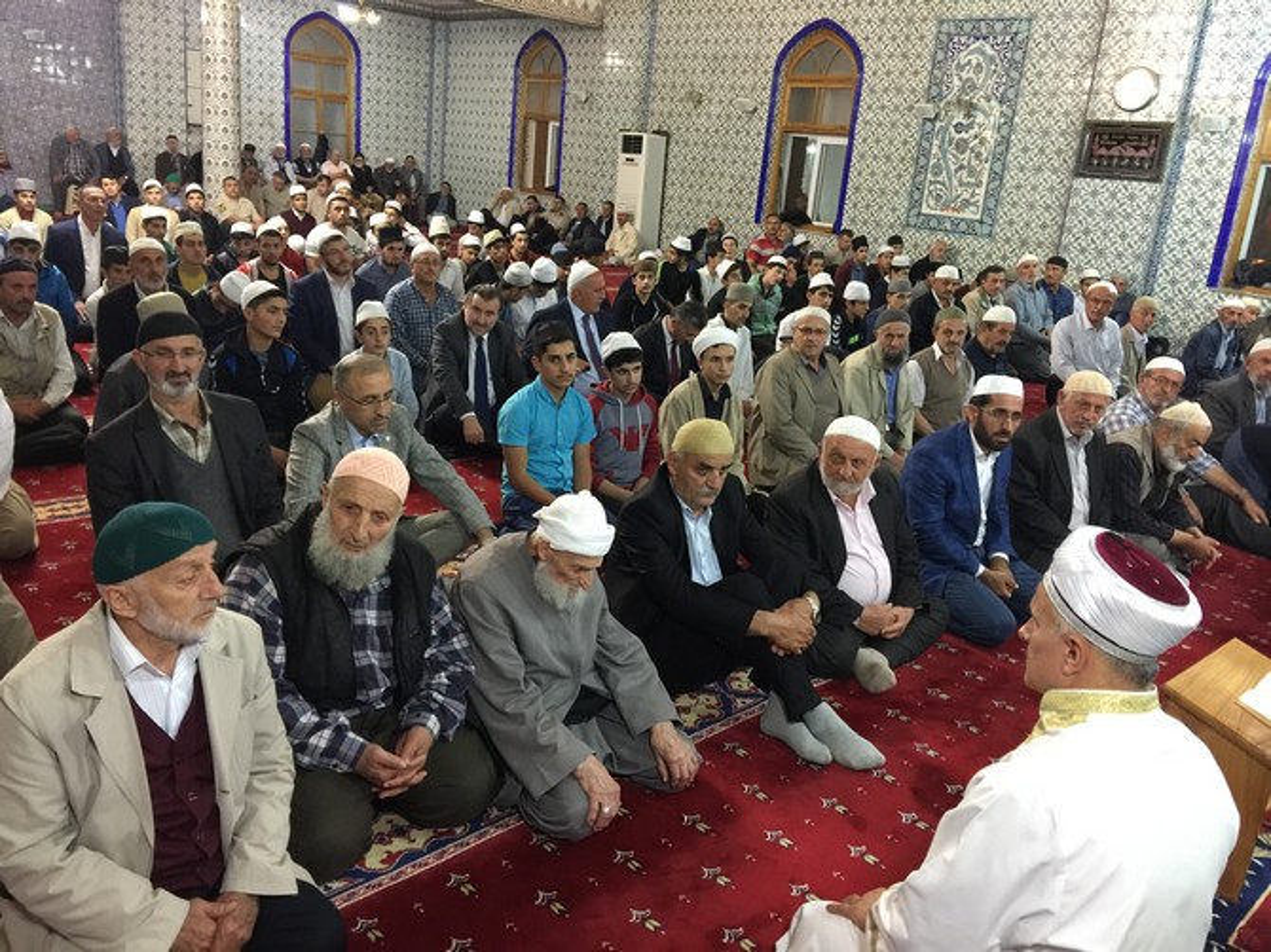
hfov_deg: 61.7
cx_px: 636
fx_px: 1064
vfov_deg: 48.2
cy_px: 476
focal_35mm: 29
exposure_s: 1/8
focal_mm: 4.15
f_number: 2.2
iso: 160
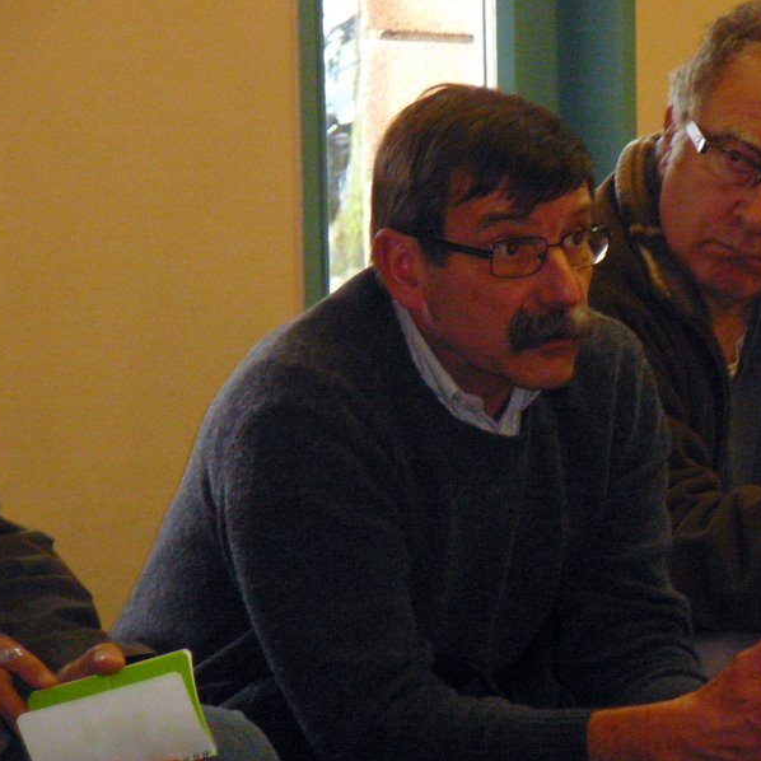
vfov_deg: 6.5
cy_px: 380
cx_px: 489
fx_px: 6740
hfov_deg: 6.5
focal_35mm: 271
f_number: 4.1
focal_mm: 34.1
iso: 400
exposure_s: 1/30
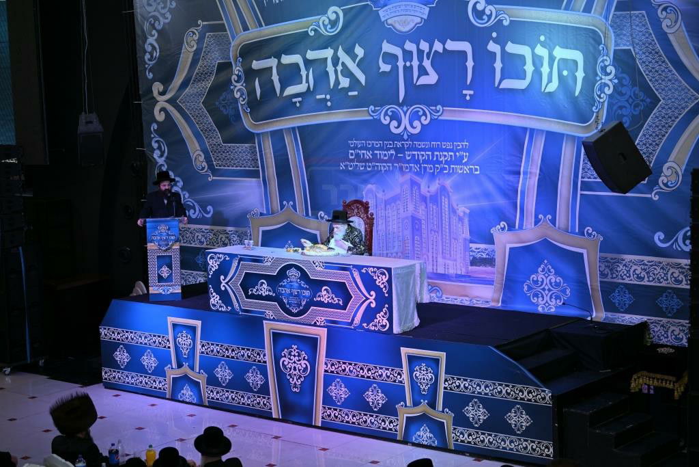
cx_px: 350
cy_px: 234
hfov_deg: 28.8
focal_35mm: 70
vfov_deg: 19.5
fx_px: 1359
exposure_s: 1/160
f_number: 2.8
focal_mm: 70
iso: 200
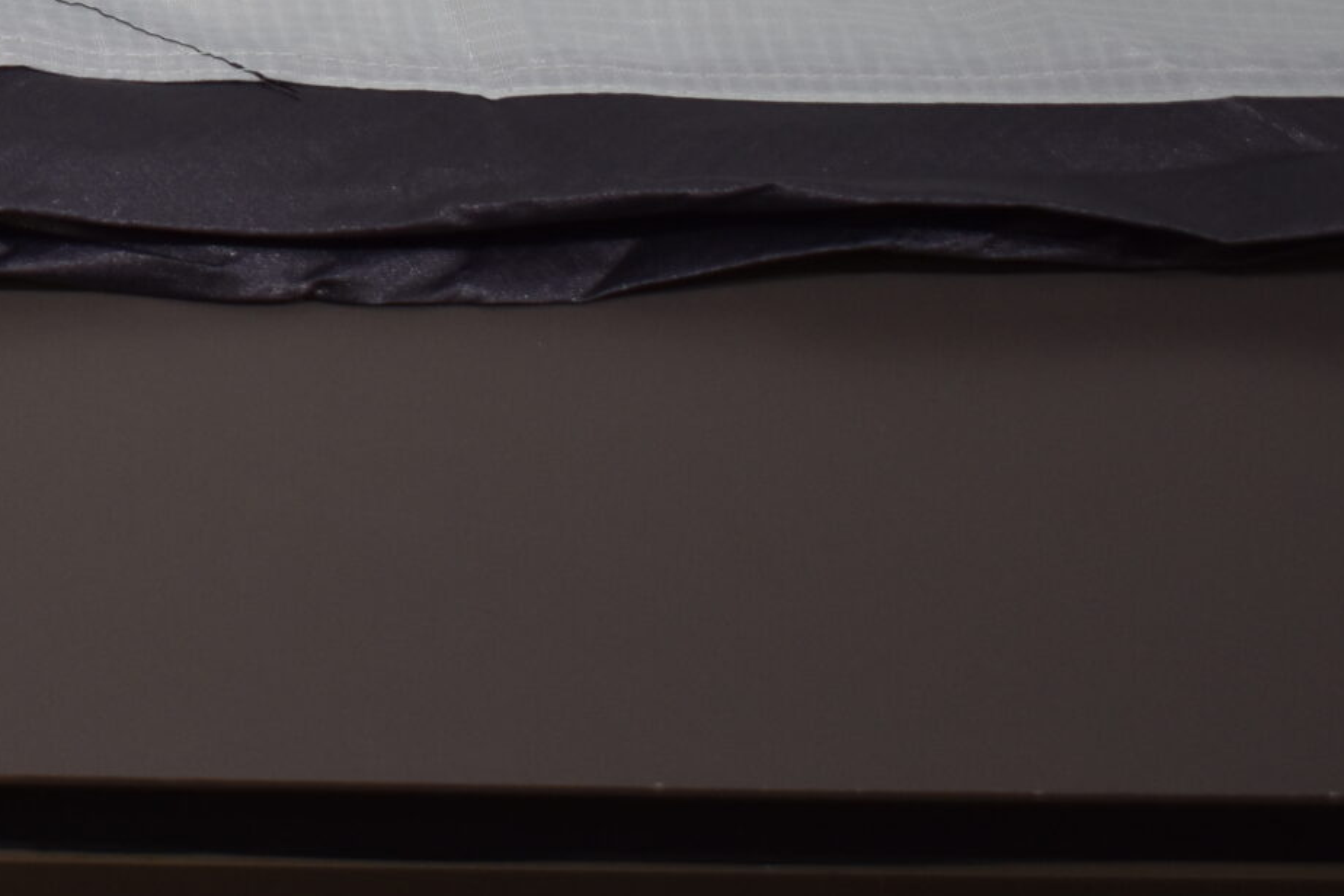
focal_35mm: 108
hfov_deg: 18.0
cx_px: -266
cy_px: -251
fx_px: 4032
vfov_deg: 12.3
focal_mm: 26
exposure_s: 1/250
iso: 450
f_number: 4
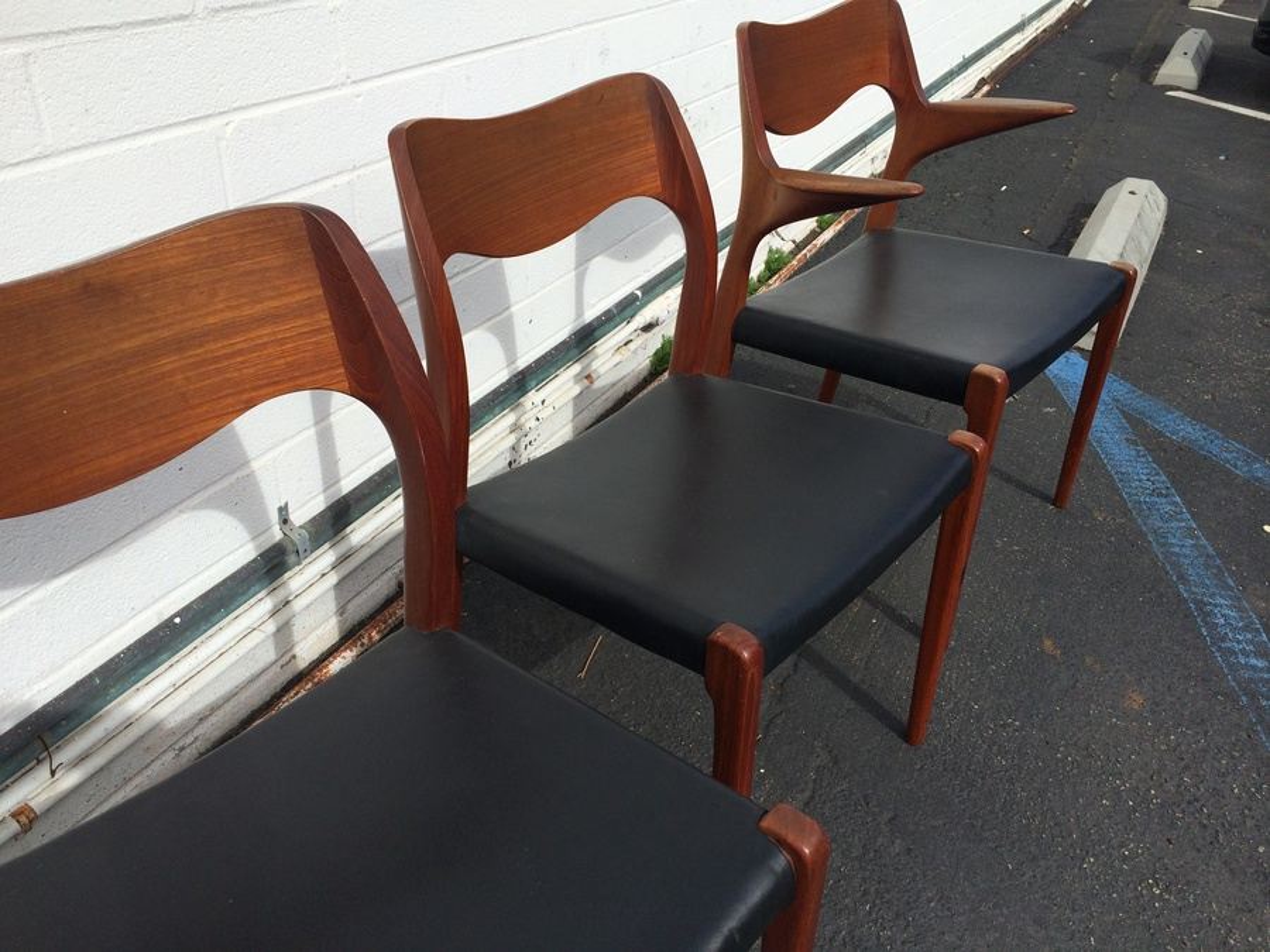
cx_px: 635
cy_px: 476
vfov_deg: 46.8
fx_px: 1101
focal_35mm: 30
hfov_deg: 60.0
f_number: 2.2
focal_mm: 4.12
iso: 32
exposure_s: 1/2740
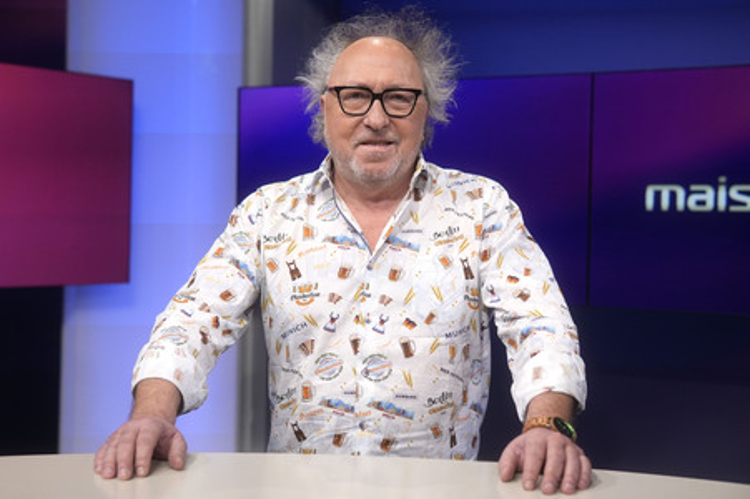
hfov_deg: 43.6
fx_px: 937
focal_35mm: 45
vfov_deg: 29.8
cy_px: 250
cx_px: 375
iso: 640
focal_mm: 30
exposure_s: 1/400
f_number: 2.2
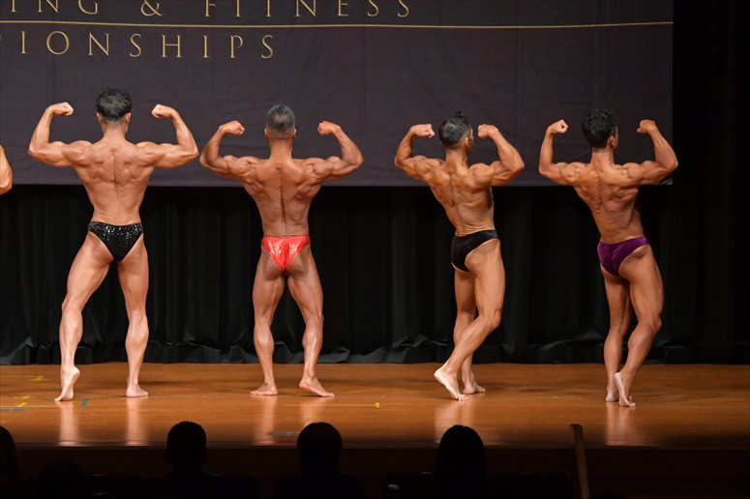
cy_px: 250
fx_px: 4206
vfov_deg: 6.8
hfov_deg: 10.2
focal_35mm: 202
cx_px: 375
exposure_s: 1/400
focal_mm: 135
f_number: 5.6
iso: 5000
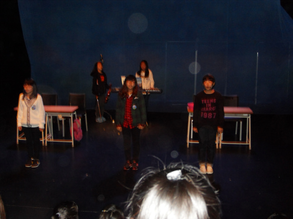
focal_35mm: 45
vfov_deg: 32.2
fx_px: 381
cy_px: 110
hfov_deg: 42.1
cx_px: 146
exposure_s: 1/60
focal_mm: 9.6
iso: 400
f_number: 3.6
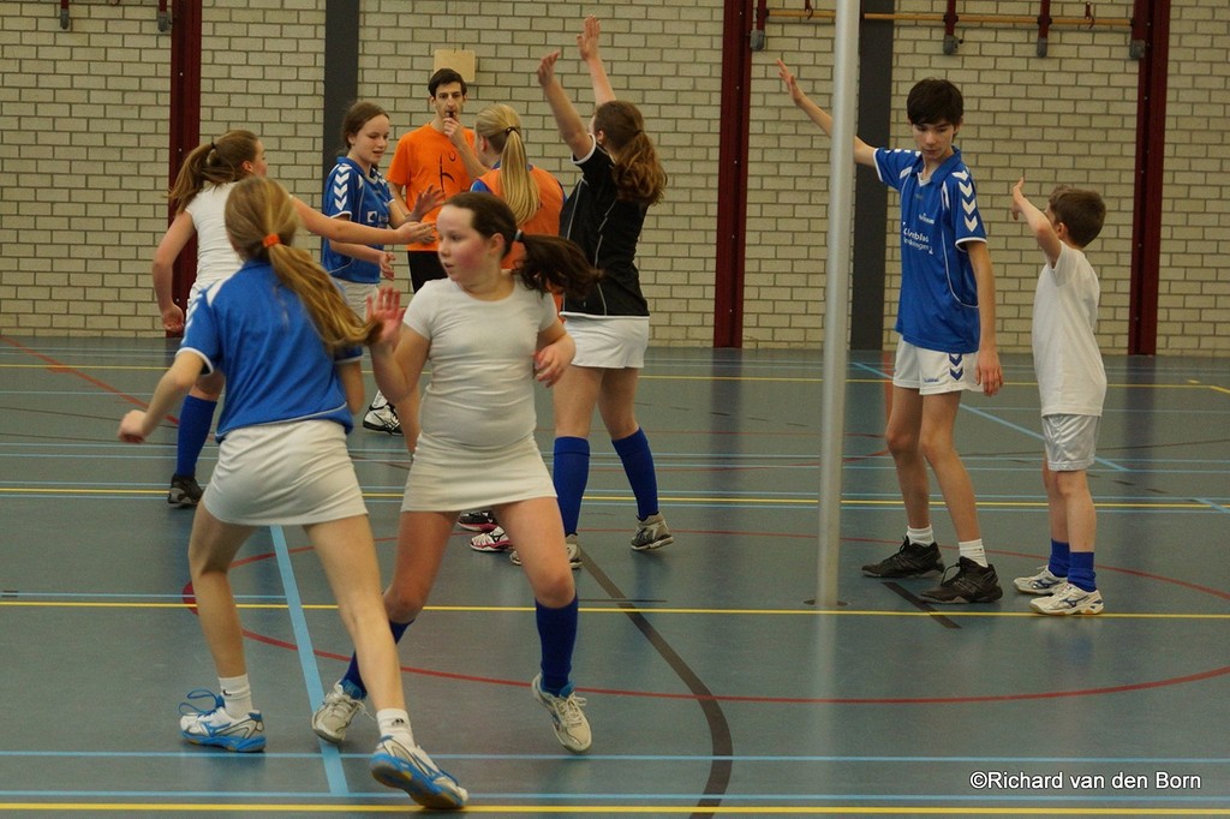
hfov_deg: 27.0
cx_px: 615
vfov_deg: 18.2
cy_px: 410
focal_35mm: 75
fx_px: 2562
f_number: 2.8
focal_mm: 50
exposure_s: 1/320
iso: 800
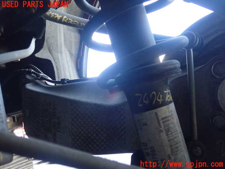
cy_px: 84
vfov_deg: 46.8
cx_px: 112
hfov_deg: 60.0
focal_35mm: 30
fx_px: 195
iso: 500
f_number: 2.3
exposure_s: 1/125
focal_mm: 5.5
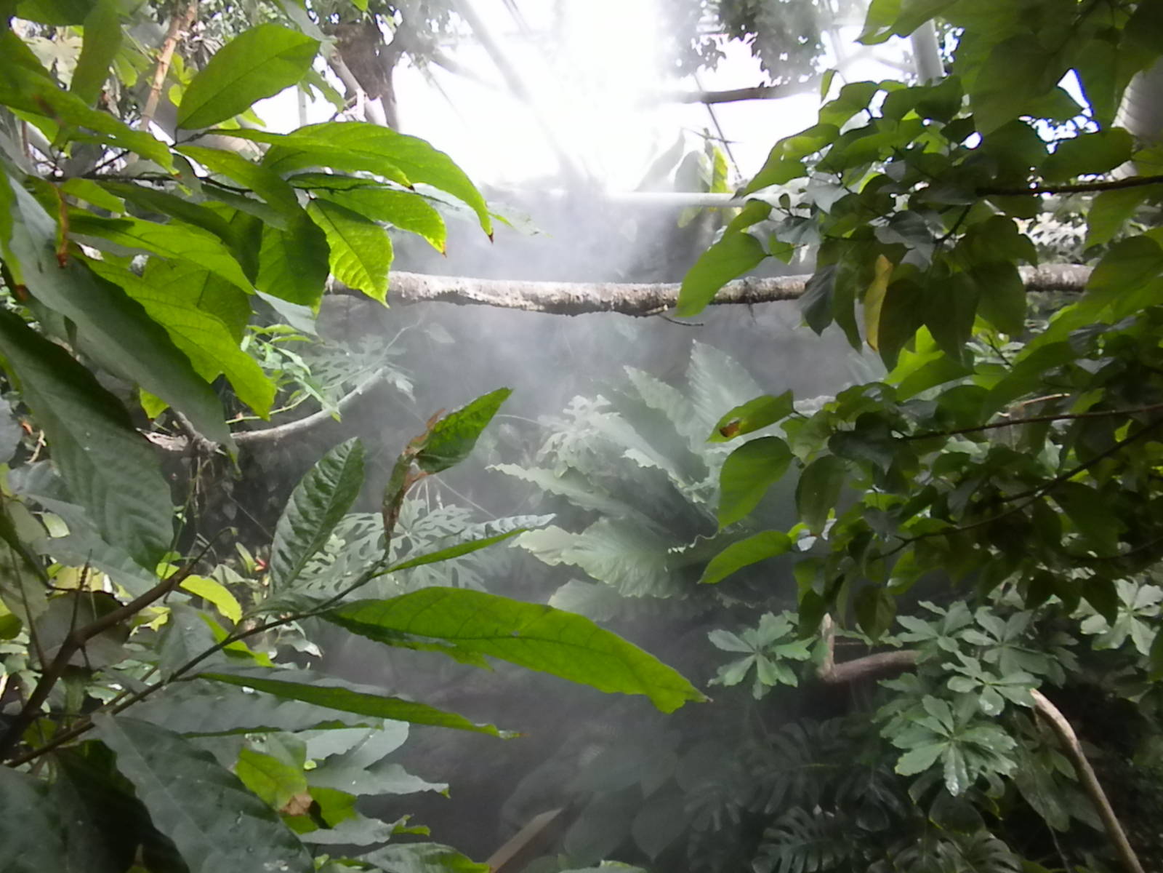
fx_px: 1243
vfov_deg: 38.7
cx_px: 582
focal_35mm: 37
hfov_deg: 50.1
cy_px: 436
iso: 640
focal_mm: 6.6
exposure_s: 1/327
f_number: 3.5
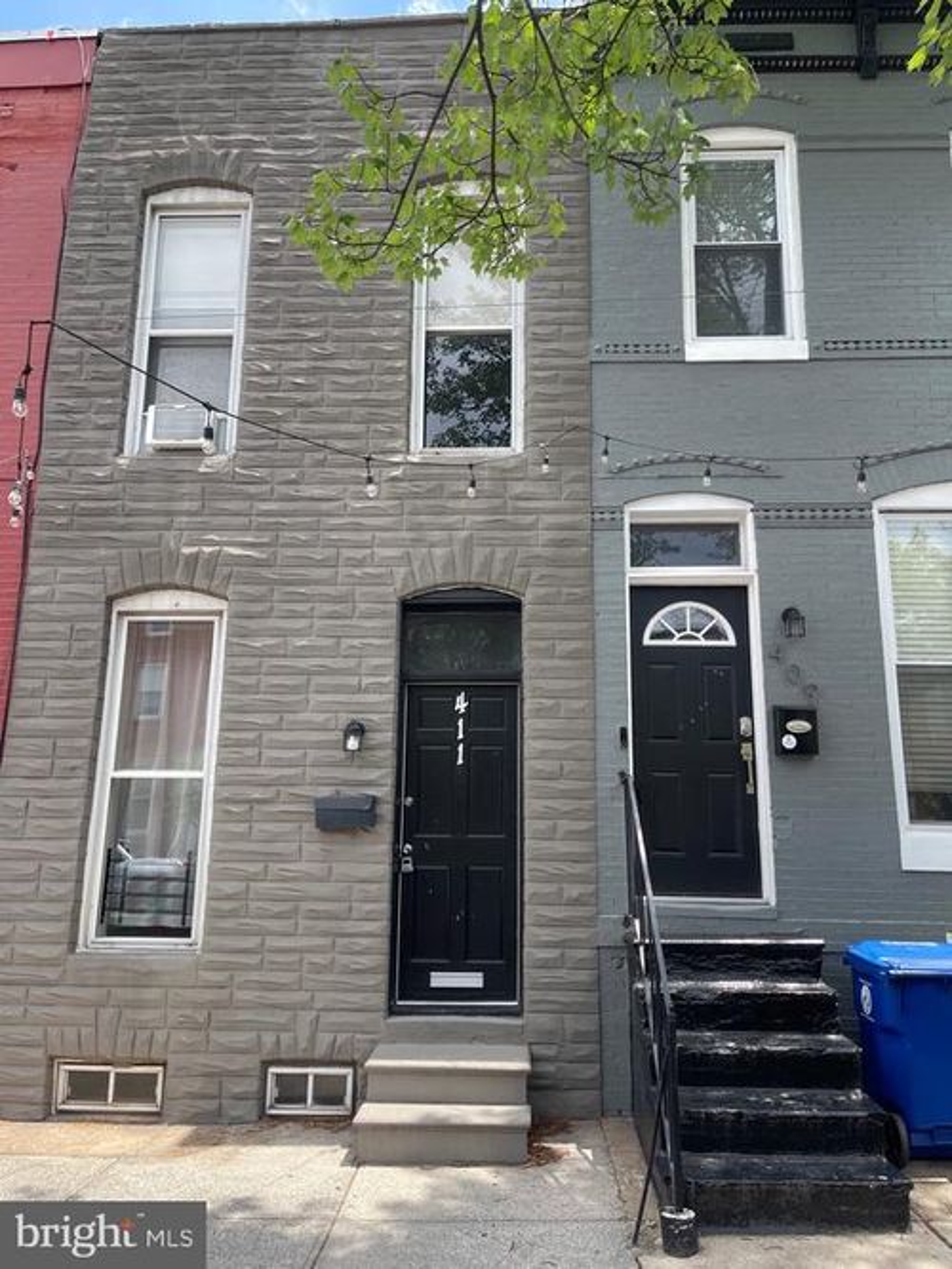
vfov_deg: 69.4
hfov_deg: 54.9
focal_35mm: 25
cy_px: 634
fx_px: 917
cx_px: 476
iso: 32
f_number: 1.6
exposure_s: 1/807
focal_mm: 5.1
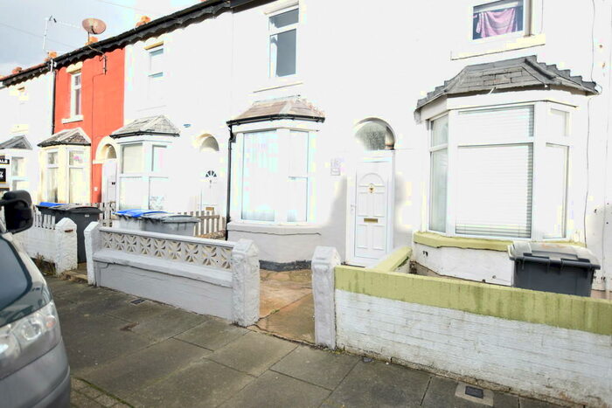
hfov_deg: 100.4
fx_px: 255
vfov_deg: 77.4
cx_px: 306
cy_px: 204
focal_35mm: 15
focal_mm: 10
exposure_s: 1/400
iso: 100
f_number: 3.5
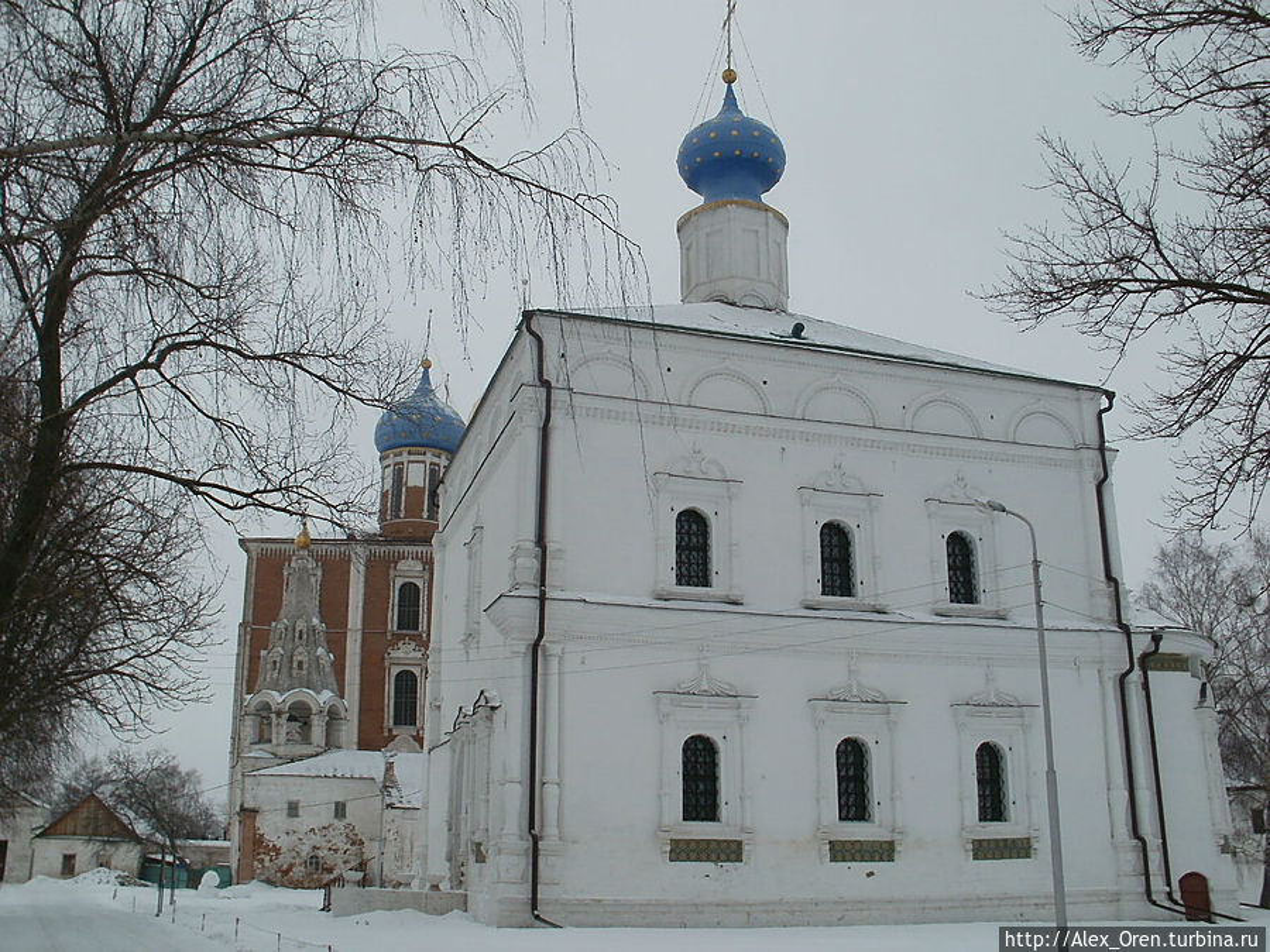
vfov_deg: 39.7
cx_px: 635
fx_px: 1321
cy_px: 476
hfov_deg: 51.4
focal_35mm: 36
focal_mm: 6.3
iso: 100
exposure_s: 1/125
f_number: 5.6
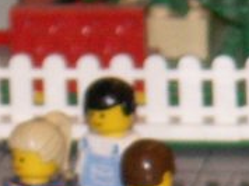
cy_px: 249
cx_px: -313
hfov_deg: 1.5
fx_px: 9224
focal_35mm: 1284
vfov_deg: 1.2
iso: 160
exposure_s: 1/50
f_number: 4
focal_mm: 27.31
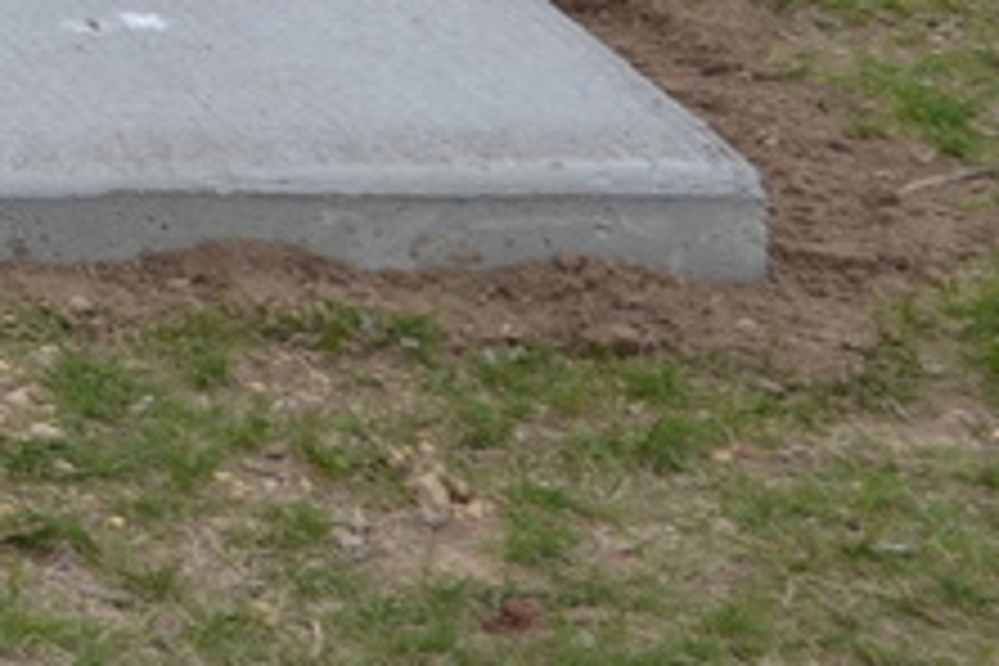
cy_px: -641
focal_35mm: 208
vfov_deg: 6.4
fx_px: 5772
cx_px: -936
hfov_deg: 9.3
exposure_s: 1/160
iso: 100
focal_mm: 30
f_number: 6.3
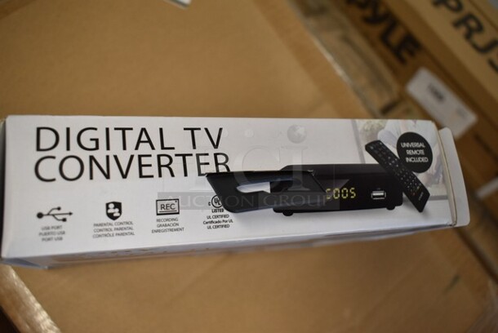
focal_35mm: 34
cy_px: 166
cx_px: 249
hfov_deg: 55.1
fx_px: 478
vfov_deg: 38.4
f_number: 3.8
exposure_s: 1/125
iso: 800
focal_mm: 23
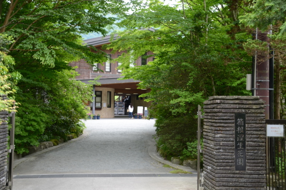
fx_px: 357
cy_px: 95
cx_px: 143
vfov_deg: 29.7
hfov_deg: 43.7
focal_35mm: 45
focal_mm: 30
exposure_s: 1/50
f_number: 5
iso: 100
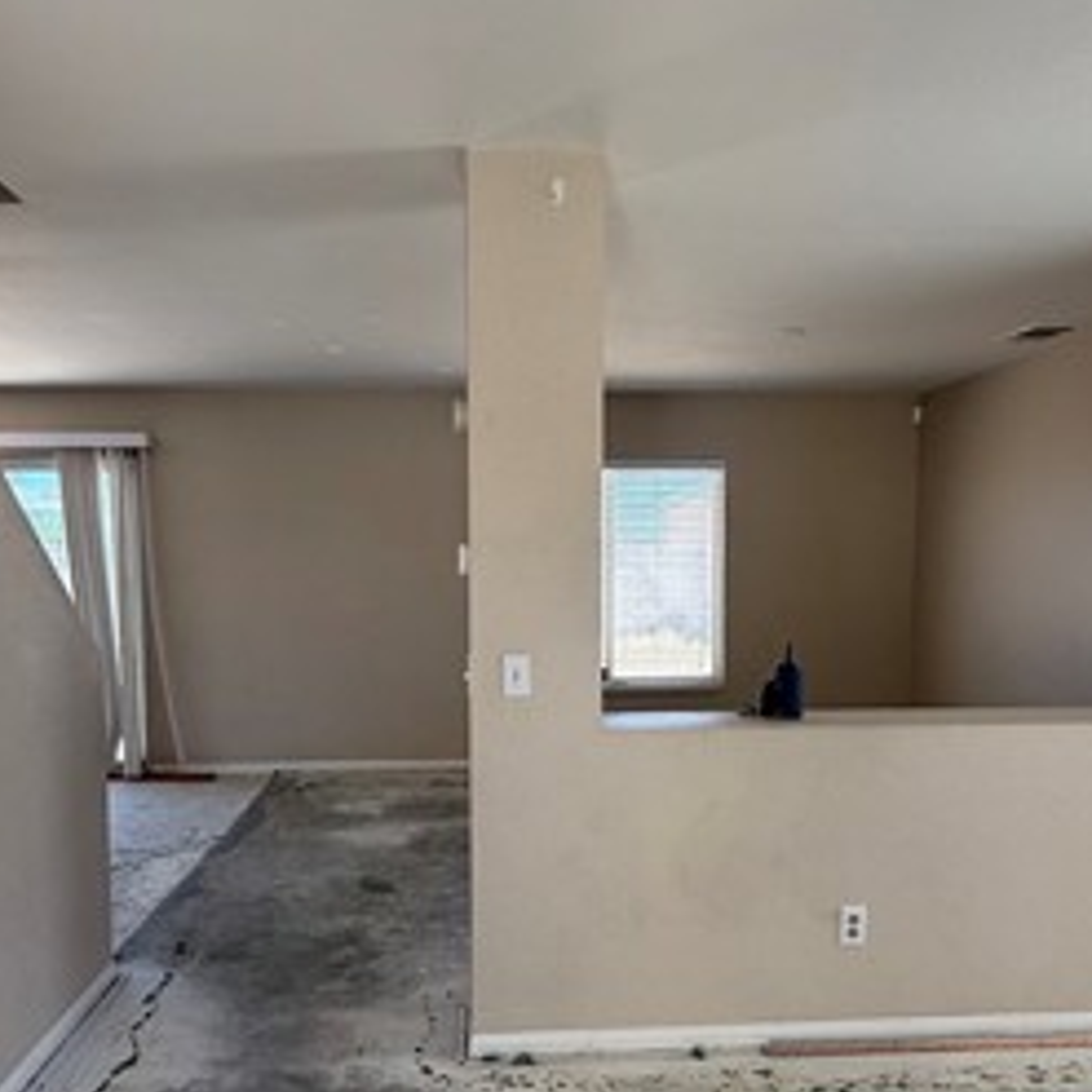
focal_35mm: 32
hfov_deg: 51.1
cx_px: 557
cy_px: 685
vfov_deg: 50.6
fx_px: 1142
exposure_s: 1/180
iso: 64
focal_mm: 2.22
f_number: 2.2
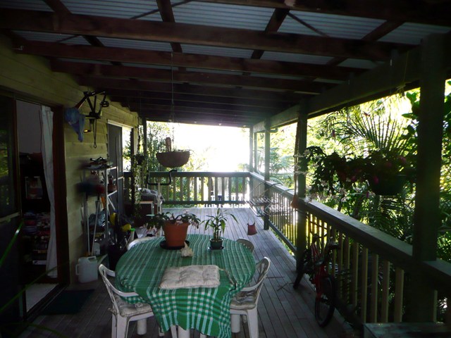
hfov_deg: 63.4
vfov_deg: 49.7
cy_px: 169
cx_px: 226
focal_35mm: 28
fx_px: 365
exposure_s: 1/100
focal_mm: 4.6
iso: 100
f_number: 3.3
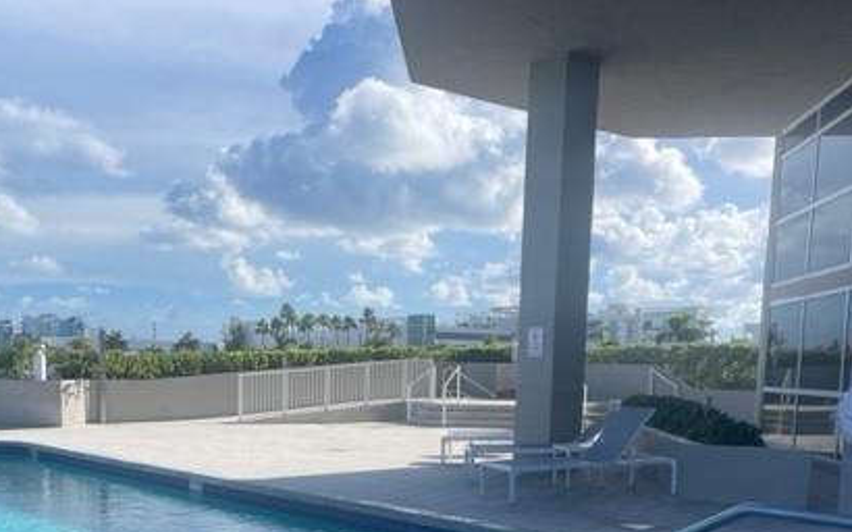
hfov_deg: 46.0
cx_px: 355
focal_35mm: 43
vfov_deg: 28.5
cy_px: 495
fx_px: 998
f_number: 1.6
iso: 32
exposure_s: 1/3559
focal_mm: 5.1
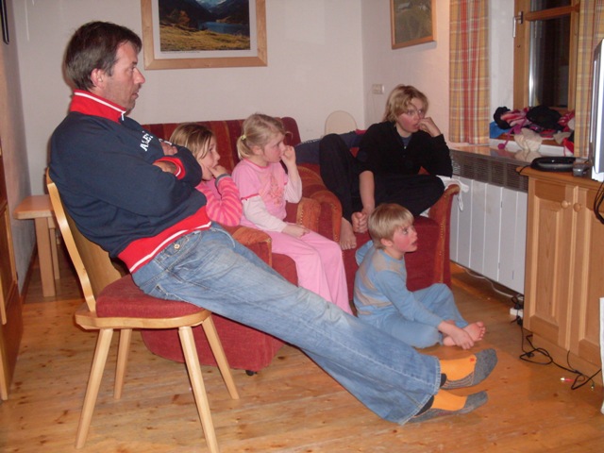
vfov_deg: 37.7
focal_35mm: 38
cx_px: 302
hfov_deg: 49.0
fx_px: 663
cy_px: 226
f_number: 2.8
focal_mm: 6.3
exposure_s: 1/45
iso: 160
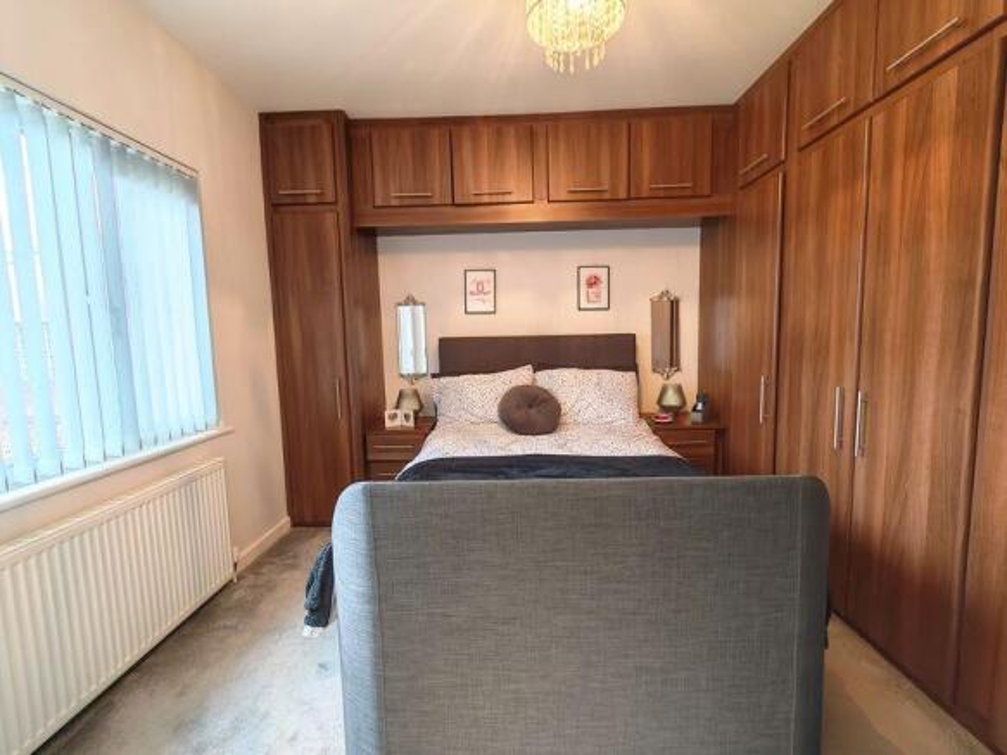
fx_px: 407
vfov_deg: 85.7
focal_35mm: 14
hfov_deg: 102.1
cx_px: 504
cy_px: 378
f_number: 1.8
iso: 640
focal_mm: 2.03
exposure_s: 1/25
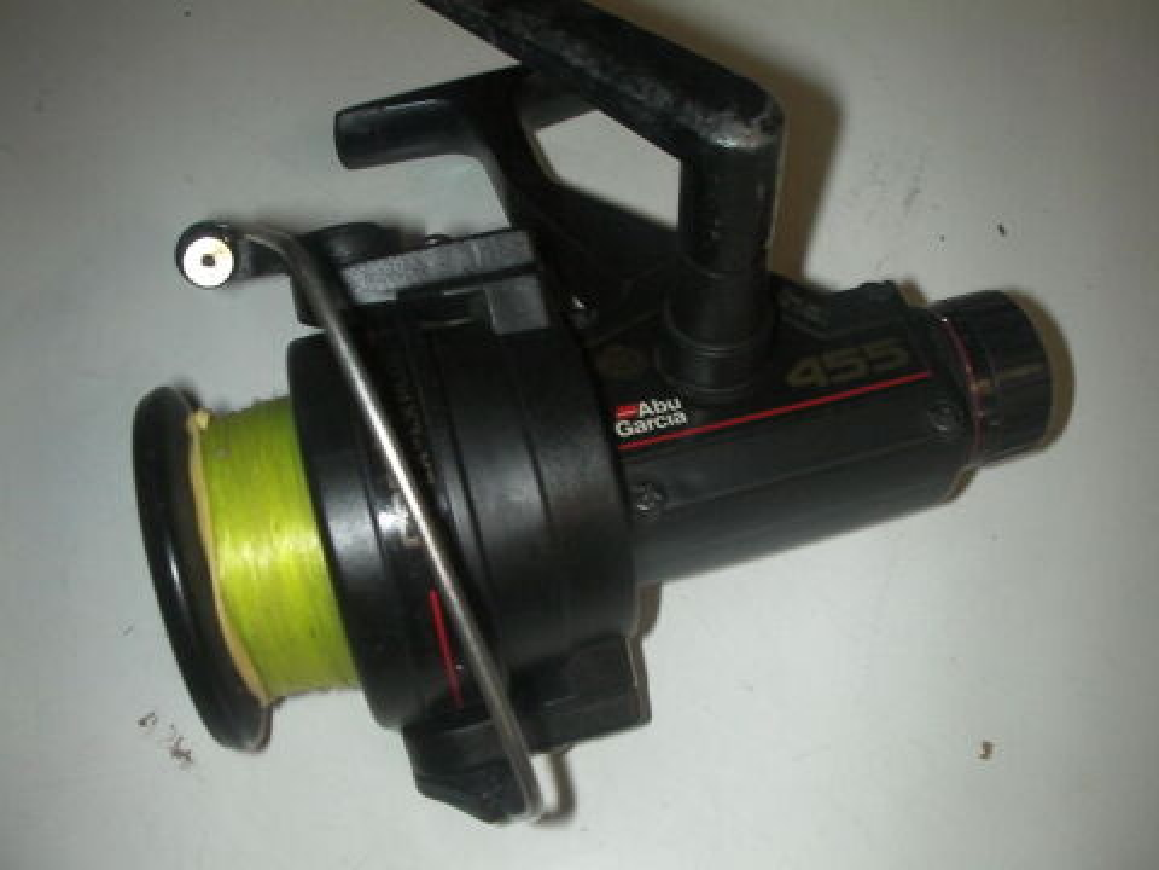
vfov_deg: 37.7
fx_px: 1272
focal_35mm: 38
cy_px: 435
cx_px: 580
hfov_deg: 49.0
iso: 200
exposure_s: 1/30
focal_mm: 6.3
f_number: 5.6
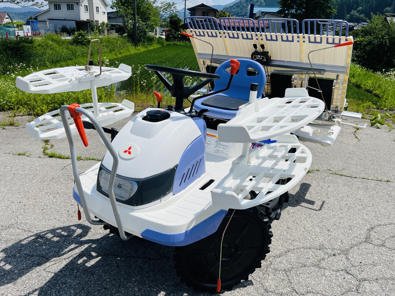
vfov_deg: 53.1
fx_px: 297
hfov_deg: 67.3
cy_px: 148
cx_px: 198
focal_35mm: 26
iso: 50
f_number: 1.6
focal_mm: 5.1
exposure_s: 1/6897
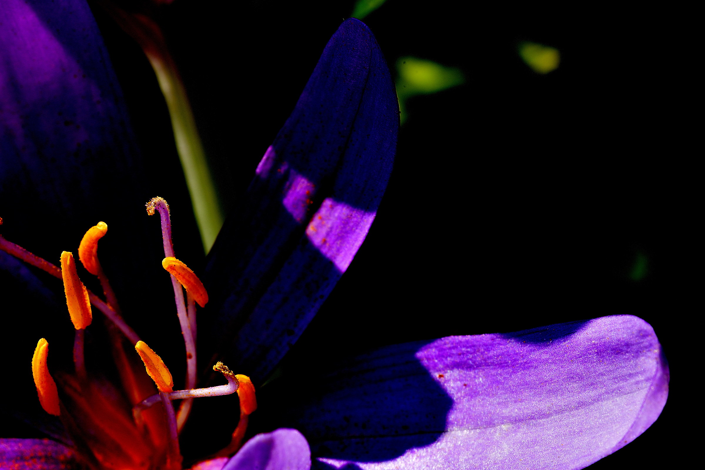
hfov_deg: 6.9
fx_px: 5875
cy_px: 235
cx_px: 352
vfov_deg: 4.6
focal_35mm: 300
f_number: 25
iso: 125
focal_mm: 200
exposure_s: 1/20
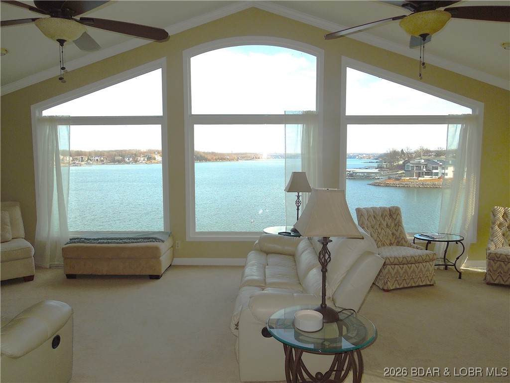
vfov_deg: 54.9
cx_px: 255
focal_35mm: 25
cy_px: 192
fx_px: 368
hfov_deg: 69.4
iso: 100
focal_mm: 4.5
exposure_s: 1/400
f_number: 3.3
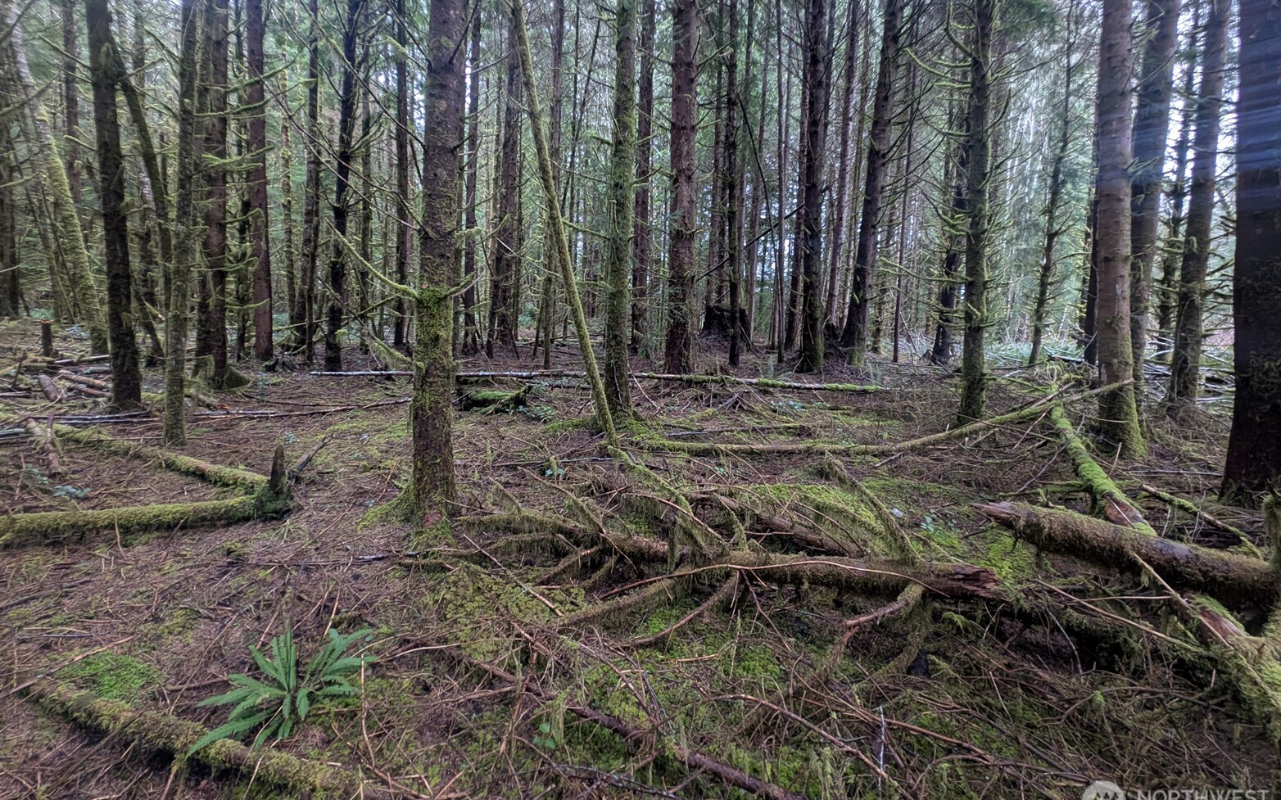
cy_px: 344
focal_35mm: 13
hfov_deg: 109.4
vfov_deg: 82.3
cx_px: 640
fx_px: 454
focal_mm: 2.23
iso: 182
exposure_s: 1/41
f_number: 1.95
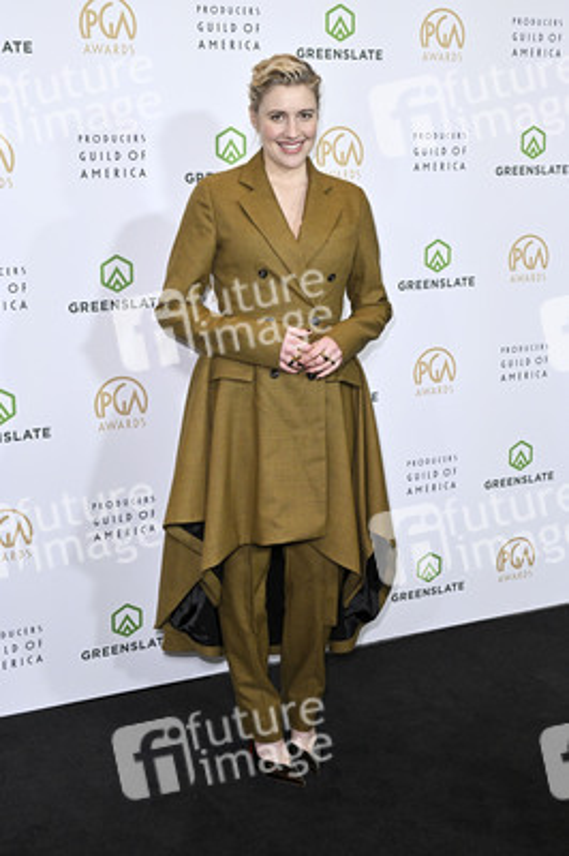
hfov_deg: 30.5
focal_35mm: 44
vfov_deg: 44.5
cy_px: 428
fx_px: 1045
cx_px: 284
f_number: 5.6
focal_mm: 44
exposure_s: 1/320
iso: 2000
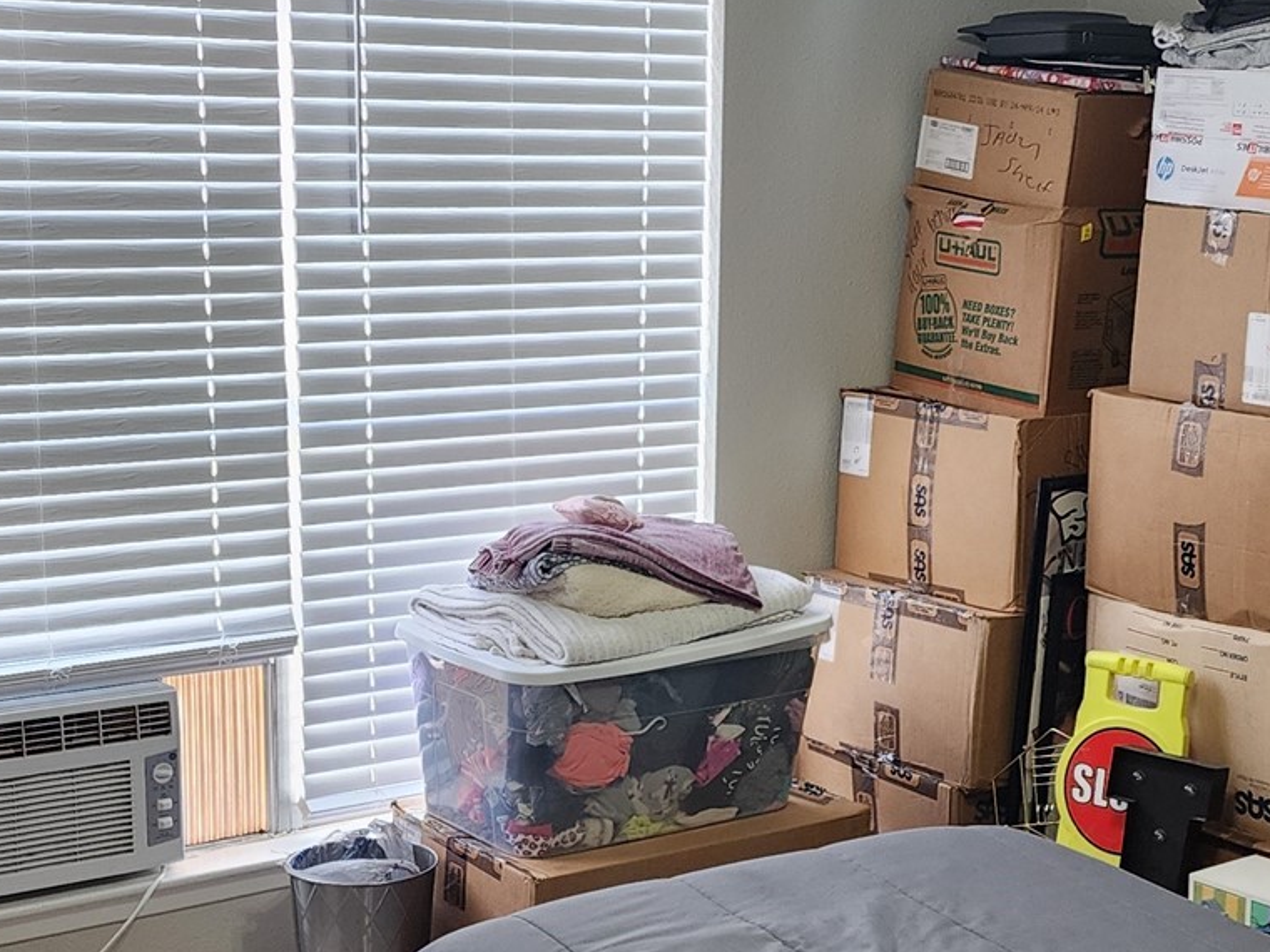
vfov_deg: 23.6
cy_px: 620
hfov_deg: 31.2
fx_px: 2275
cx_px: 645
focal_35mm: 62
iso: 160
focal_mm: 6.4
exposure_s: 1/120
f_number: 1.8
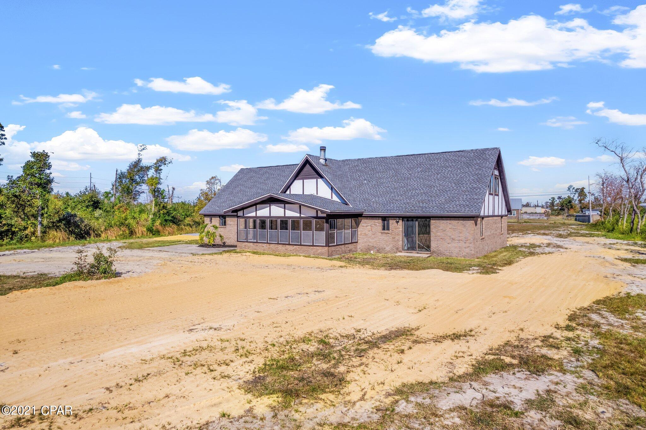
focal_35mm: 22
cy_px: 215
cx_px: 323
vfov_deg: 57.2
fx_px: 395
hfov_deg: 78.6
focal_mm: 8.38
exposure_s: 1/4000
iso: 100
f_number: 2.8
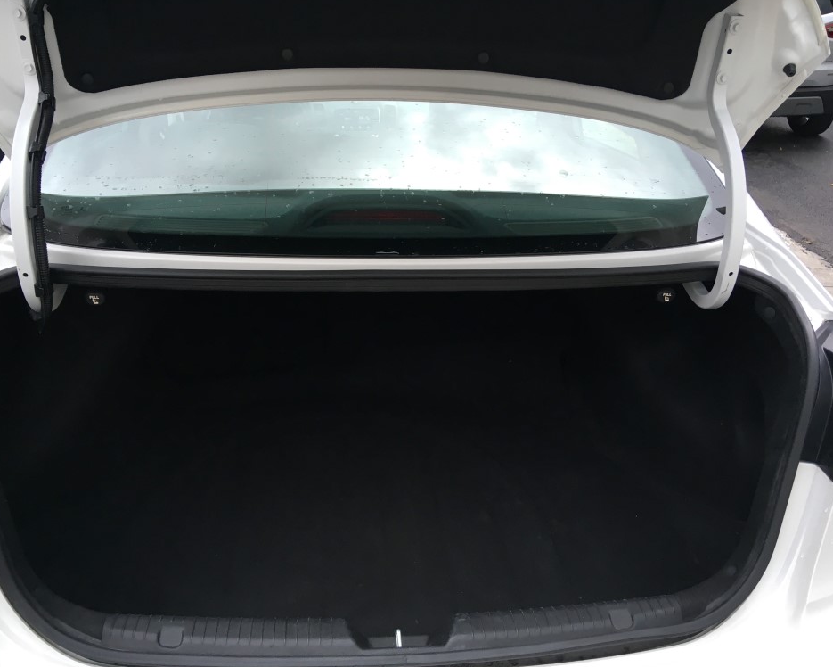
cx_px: 393
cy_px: 333
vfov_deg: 47.1
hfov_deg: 57.1
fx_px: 764
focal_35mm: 31
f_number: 2.2
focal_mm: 4.15
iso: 25
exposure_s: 1/40
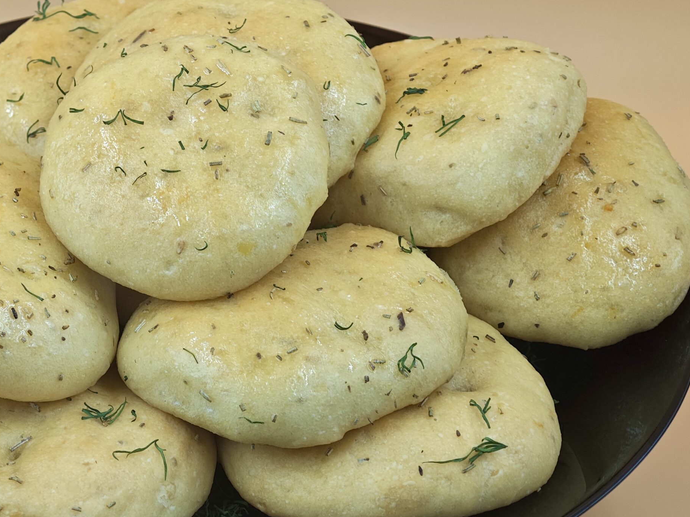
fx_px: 1674
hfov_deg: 23.2
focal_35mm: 84
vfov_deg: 17.6
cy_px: 246
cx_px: 212
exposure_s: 1/102
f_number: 2
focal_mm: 9
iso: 100
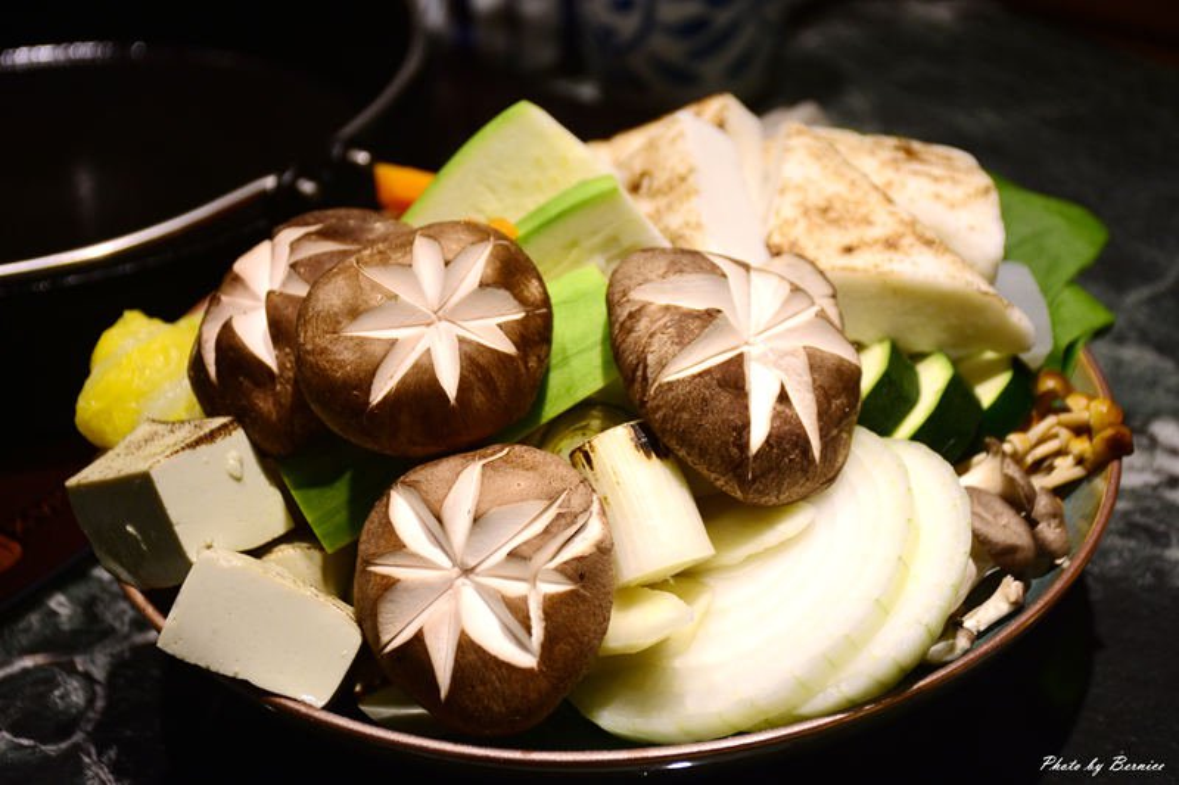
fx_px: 2750
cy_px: 392
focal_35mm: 84
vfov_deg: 16.3
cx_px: 590
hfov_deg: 24.2
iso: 640
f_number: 4.8
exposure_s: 1/100
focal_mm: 56
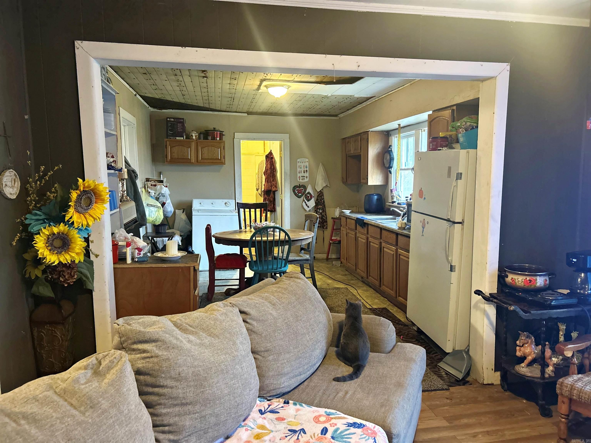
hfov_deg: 67.3
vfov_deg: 53.1
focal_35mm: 26
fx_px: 444
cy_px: 222
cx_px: 296
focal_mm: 5.7
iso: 500
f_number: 1.5
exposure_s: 1/40
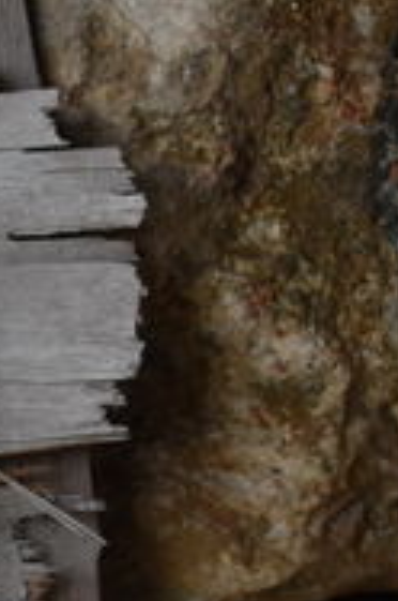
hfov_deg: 6.7
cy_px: 601
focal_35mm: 193
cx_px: -544
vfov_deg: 10.6
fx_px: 3212
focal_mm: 24
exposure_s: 1/80
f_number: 4.5
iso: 400
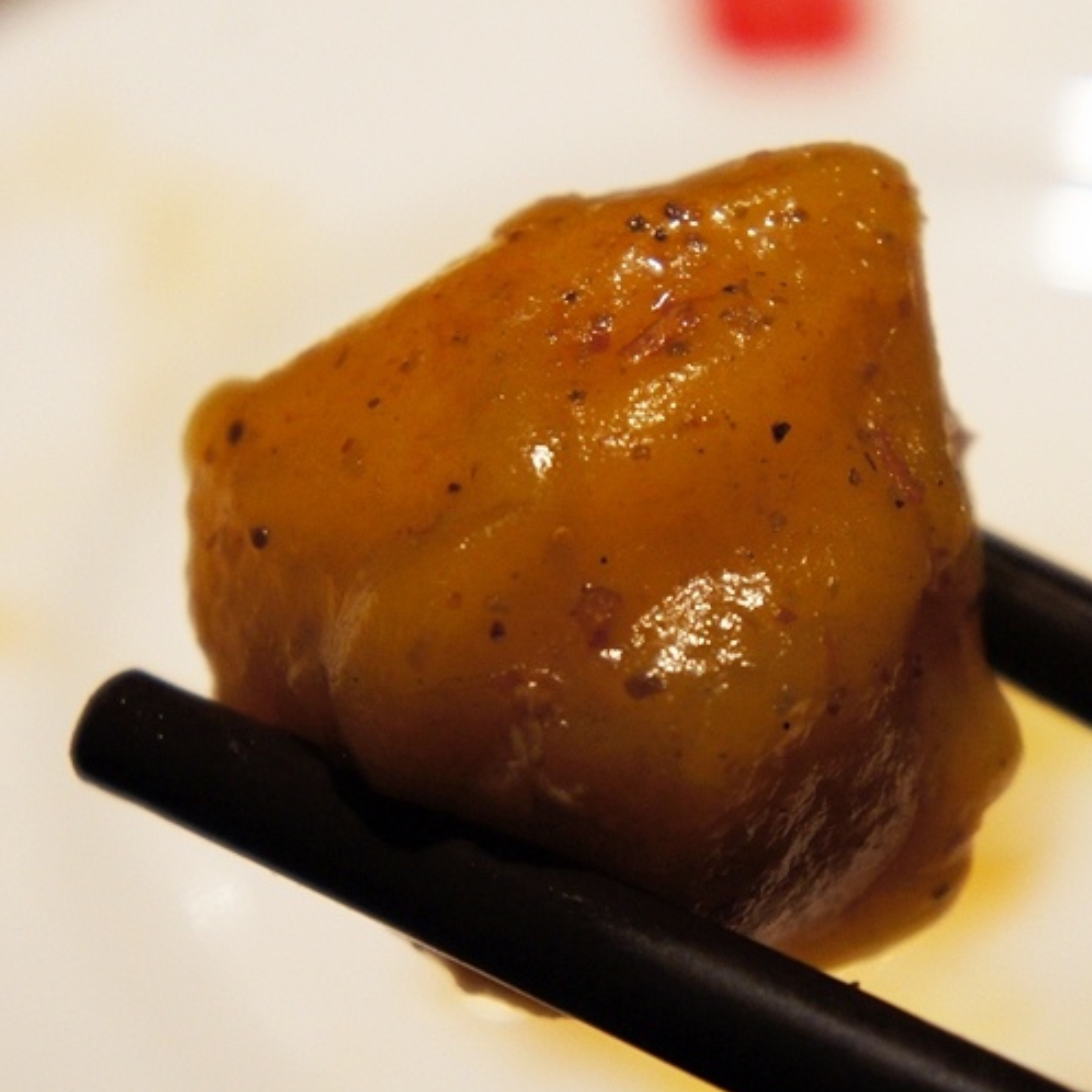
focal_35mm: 127
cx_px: 590
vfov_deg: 13.8
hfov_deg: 13.8
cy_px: 578
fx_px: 4524
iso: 1000
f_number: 5.6
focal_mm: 55
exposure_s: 1/100
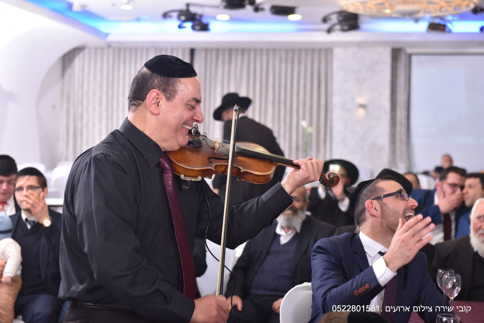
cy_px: 162
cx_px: 242
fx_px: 941
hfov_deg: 28.8
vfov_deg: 19.5
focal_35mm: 70
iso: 800
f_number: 4
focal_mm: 70
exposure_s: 1/160
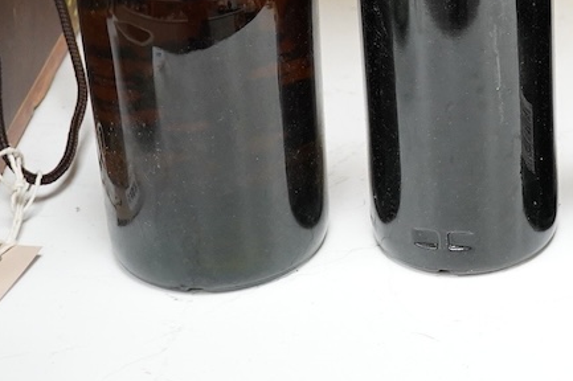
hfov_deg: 16.9
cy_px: -61
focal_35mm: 117
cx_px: 631
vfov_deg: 11.5
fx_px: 1861
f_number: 5.6
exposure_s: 1/160
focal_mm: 30
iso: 2500
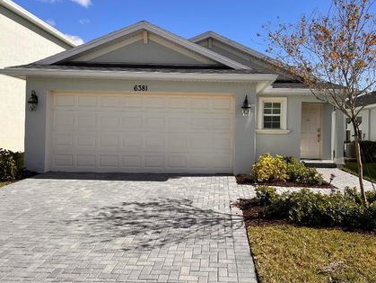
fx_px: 337
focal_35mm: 31
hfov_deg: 58.0
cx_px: 217
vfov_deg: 45.4
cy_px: 128
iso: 50
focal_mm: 5.7
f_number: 1.5
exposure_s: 1/3968
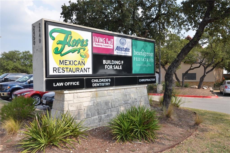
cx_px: 115
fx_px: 192
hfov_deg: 61.9
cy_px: 76
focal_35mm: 30
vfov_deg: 43.6
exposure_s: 1/250
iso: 100
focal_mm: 20
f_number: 8
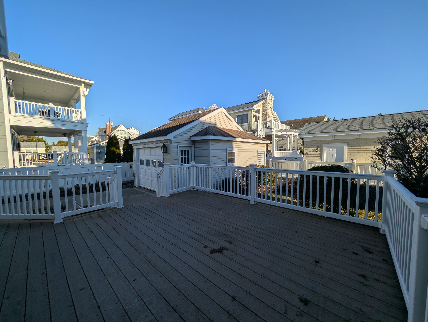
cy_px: 161
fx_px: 149
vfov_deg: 94.6
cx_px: 214
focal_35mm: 12
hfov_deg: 110.5
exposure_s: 1/4902
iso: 50
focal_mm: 2.02
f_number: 1.7
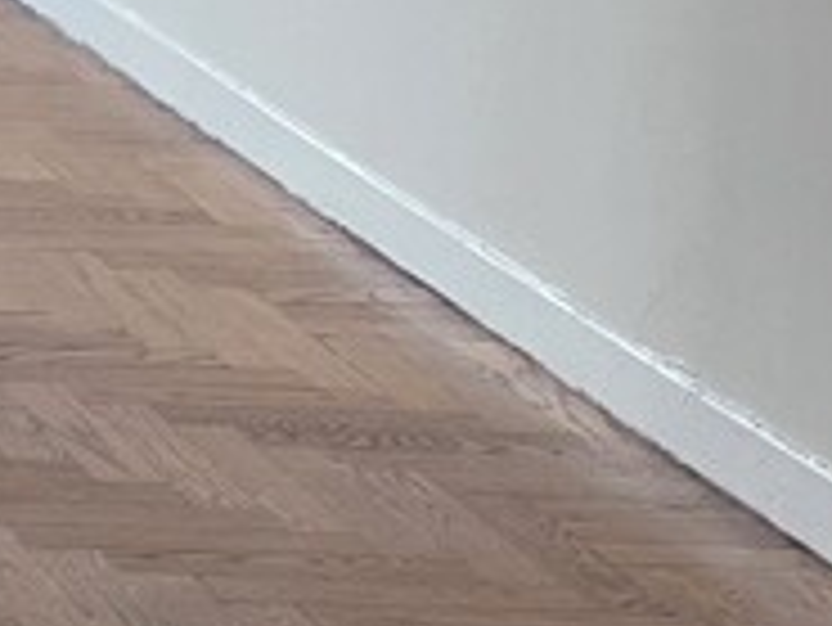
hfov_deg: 9.4
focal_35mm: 166
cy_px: -81
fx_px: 3992
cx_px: -1644
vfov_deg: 8.9
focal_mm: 6.3
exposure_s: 1/180
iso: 125
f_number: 1.7
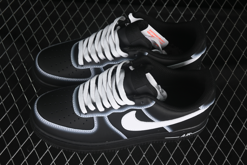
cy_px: 82
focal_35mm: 75
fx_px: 515
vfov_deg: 18.2
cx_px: 124
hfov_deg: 27.0
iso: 160
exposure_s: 1/50
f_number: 6.3
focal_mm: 50
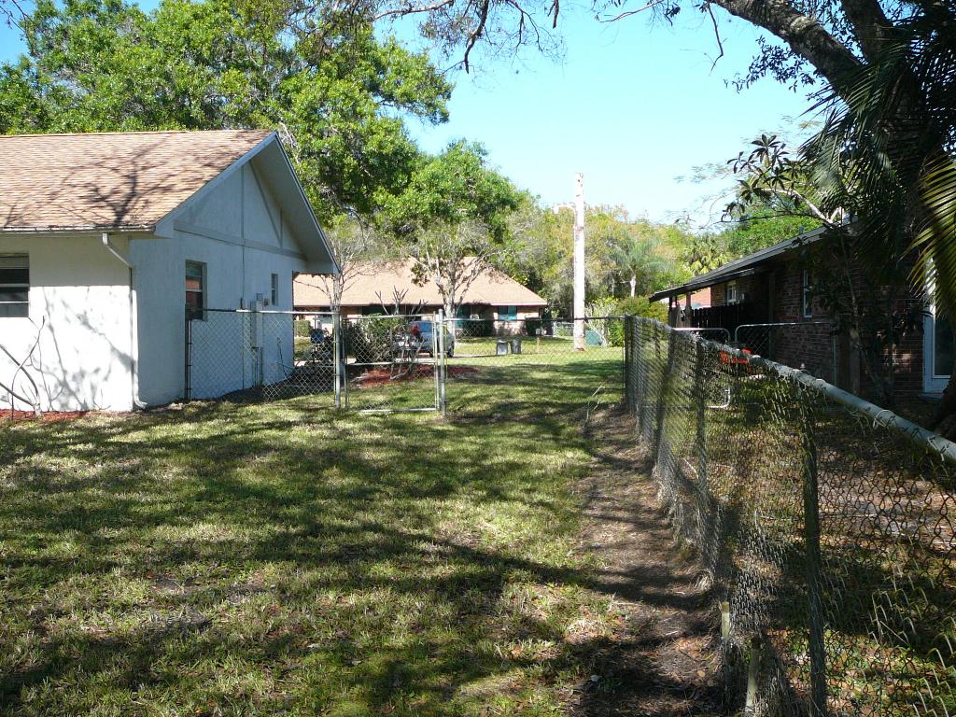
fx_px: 967
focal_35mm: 35
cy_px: 358
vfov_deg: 40.7
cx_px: 478
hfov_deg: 52.6
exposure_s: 1/500
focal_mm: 5.2
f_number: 2.8
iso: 80
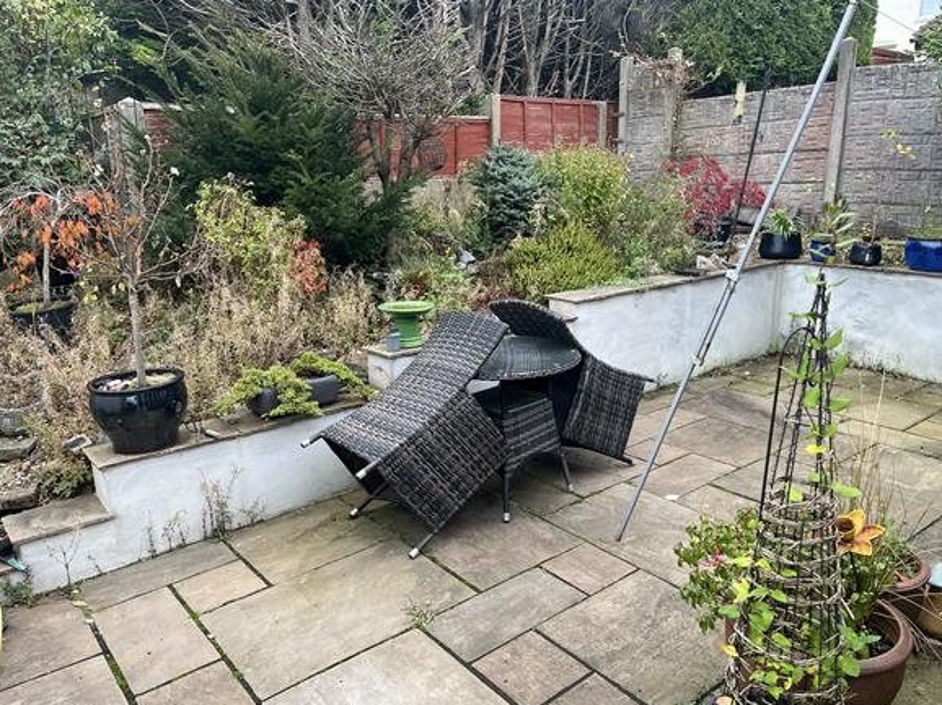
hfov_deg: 65.3
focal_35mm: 27
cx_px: 469
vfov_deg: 51.3
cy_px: 353
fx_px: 734
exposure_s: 1/430
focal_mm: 5.1
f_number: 1.6
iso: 50
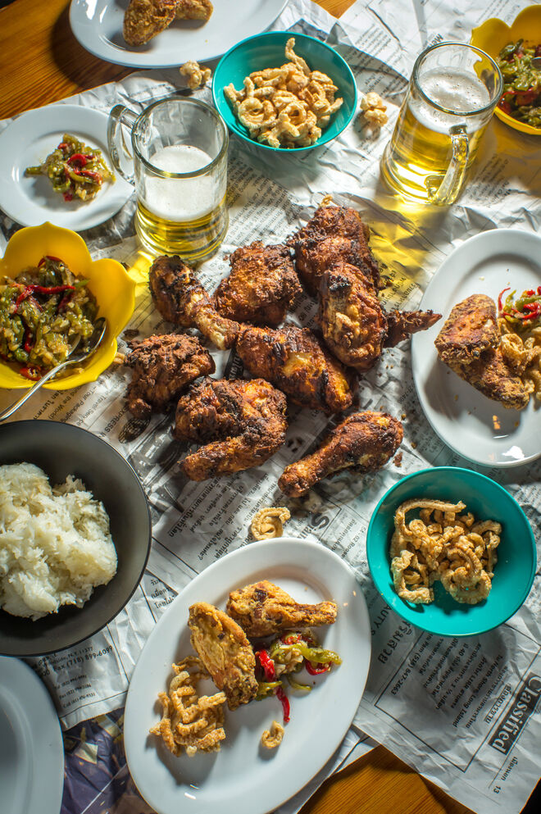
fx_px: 949
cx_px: 270
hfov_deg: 31.8
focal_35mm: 42
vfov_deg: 46.4
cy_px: 407
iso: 400
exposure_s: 1/125
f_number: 8
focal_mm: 28
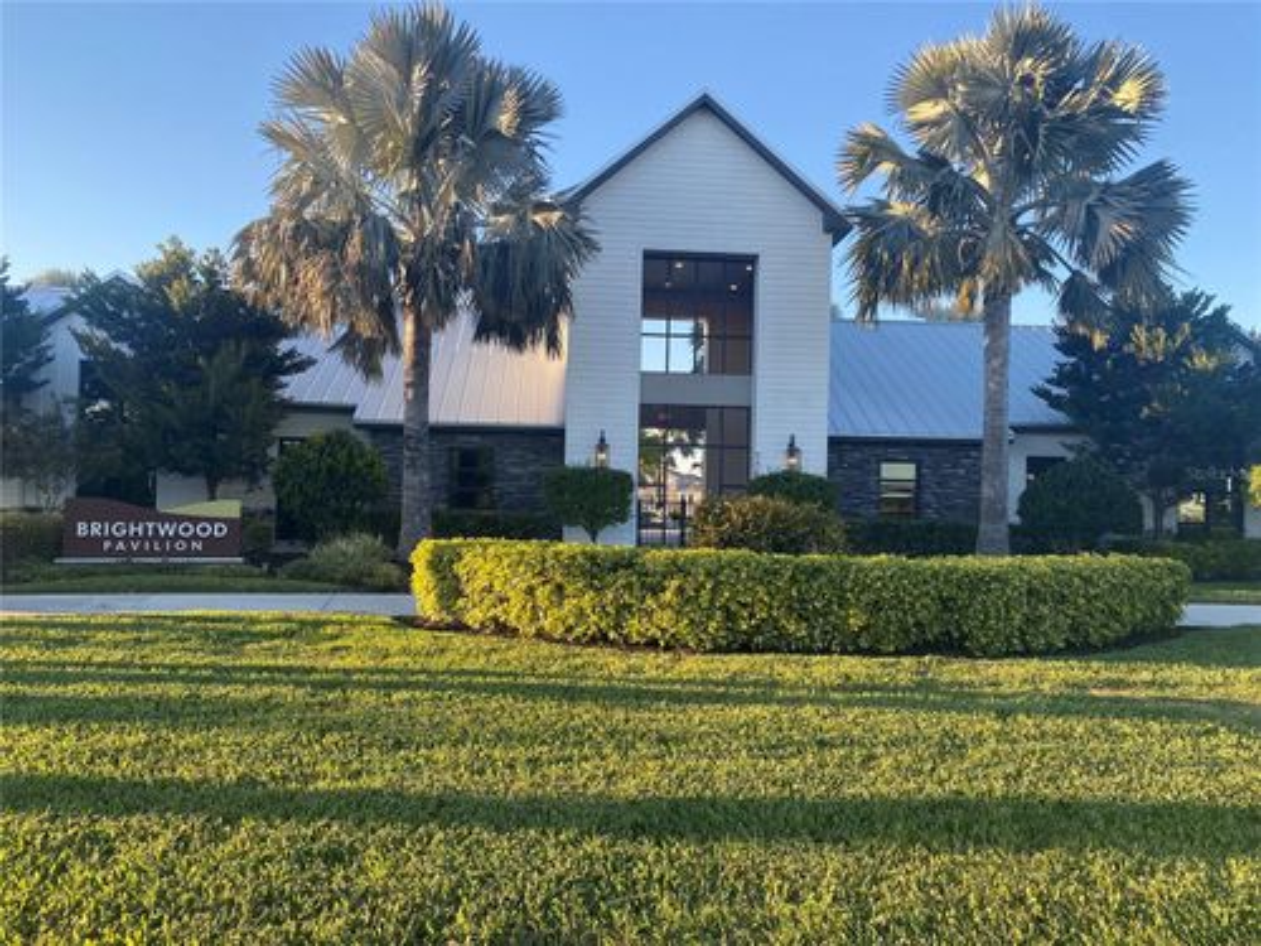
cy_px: 473
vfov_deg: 53.1
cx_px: 630
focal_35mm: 26
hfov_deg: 67.3
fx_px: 947
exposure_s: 1/437
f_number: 1.8
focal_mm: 4.25
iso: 32
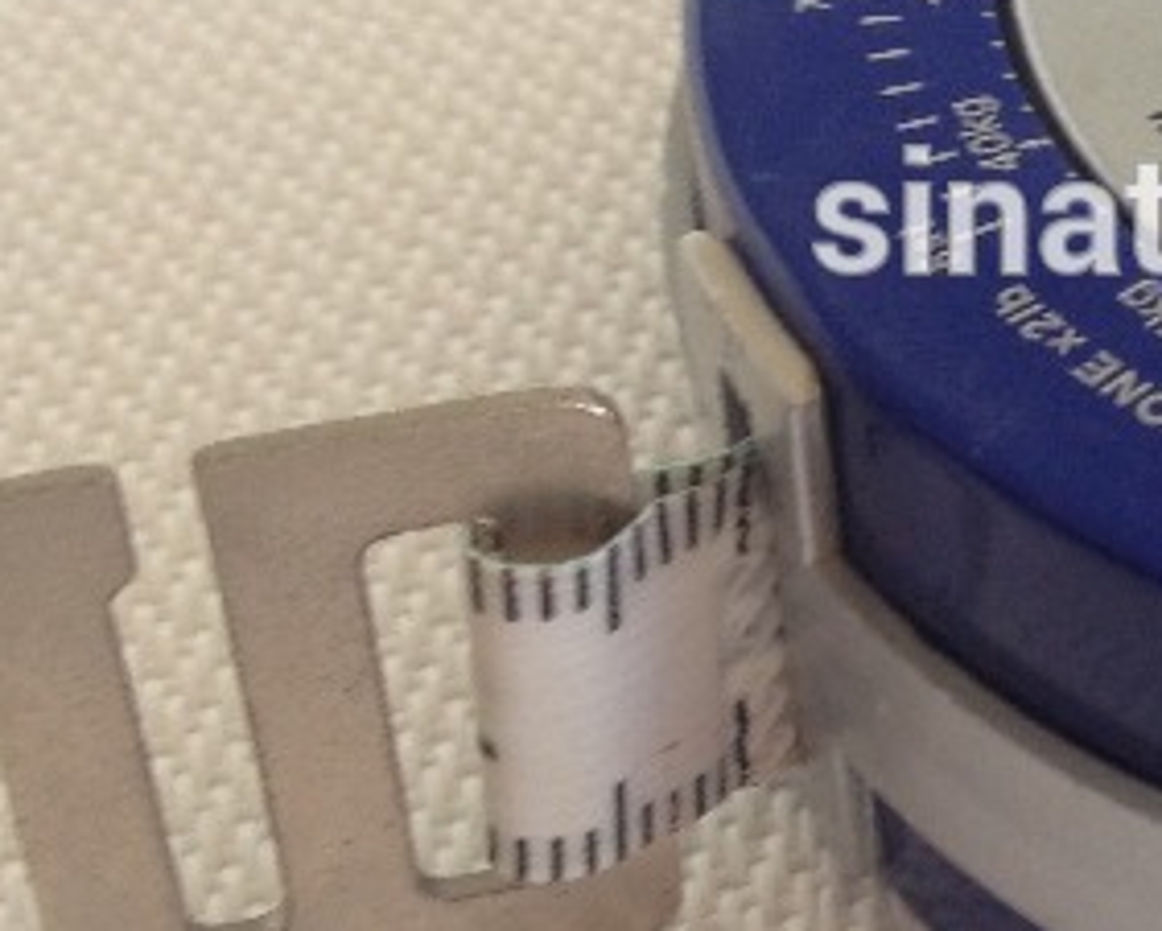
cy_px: 272
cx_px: 1591
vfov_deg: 12.7
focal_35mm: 121
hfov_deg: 15.0
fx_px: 4164
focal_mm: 4.28
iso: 50
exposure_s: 1/24
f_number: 2.4
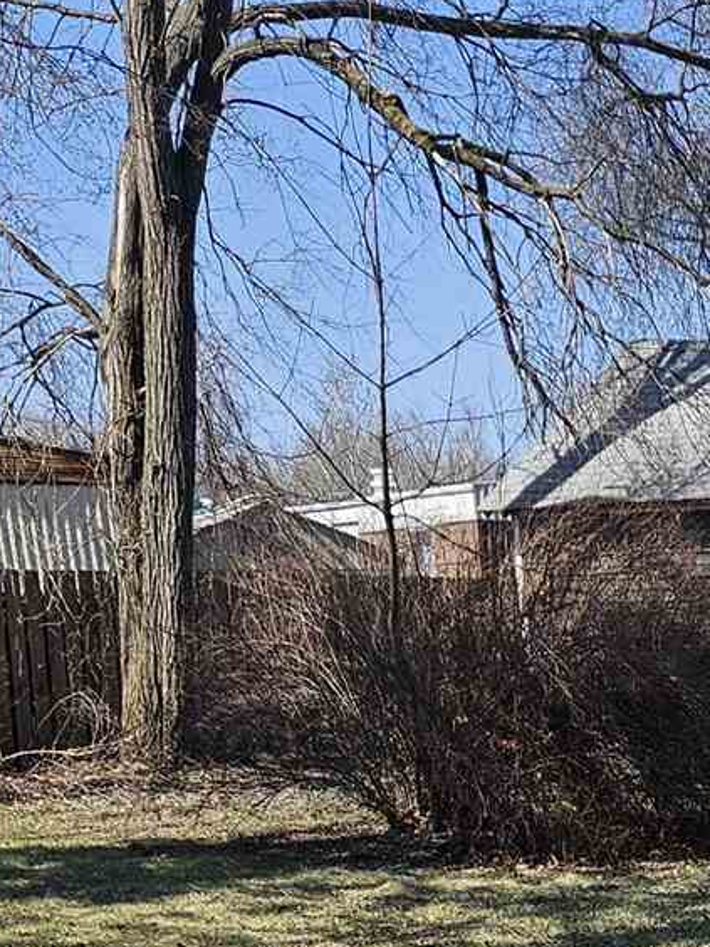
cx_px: 1086
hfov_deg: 14.6
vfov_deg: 18.1
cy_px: 1509
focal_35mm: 94
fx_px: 2571
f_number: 1.8
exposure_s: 1/1087
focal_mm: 5.4
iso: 25
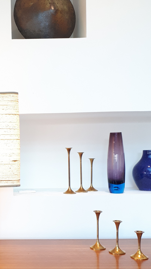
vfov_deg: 42.7
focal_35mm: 48
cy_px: 163
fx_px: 342
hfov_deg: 23.7
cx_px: -3
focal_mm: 3.6
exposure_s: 1/33
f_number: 1.9
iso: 100
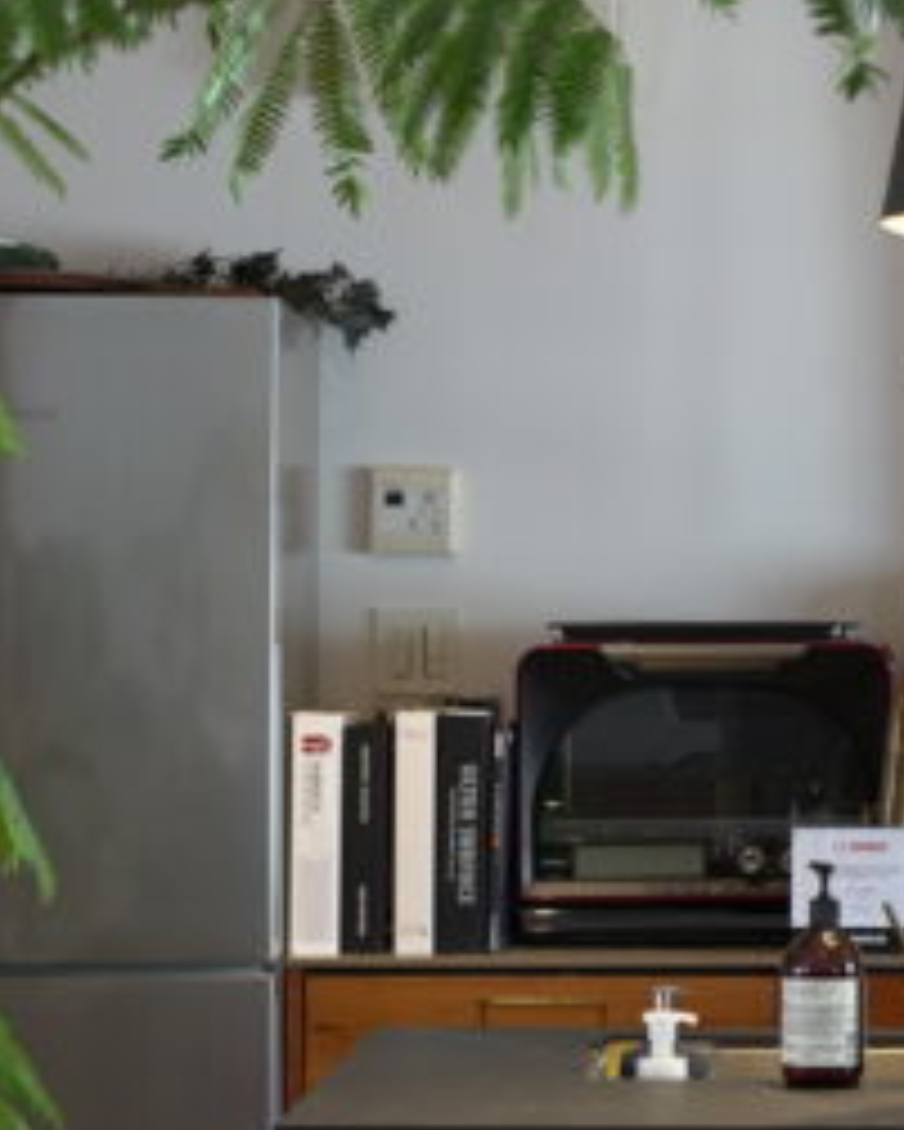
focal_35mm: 134
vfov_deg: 14.4
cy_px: 669
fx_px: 4479
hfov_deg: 11.3
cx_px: 1147
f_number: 4
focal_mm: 35
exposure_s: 1/40
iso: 400
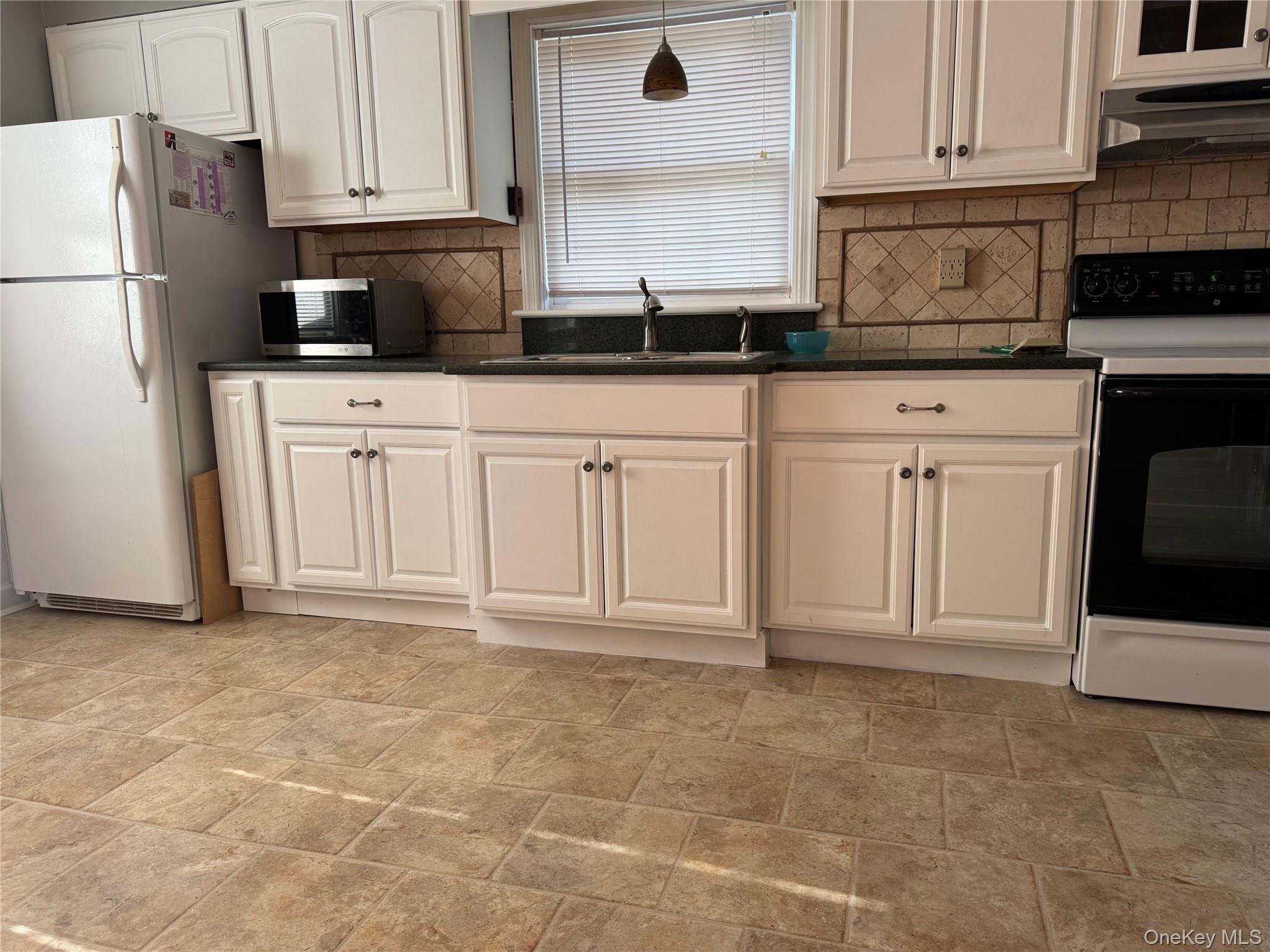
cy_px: 476
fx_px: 881
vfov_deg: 56.8
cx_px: 635
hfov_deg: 71.6
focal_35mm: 24
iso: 125
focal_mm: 6.76
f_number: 1.78
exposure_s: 1/121
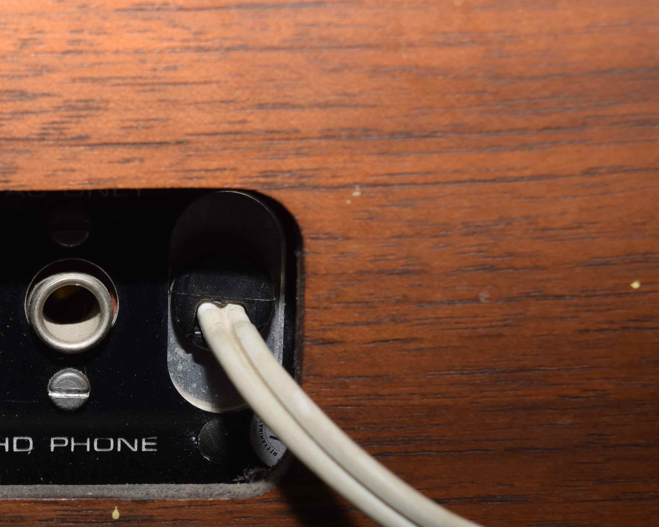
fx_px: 2458
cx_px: -123
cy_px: 389
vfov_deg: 12.2
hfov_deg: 14.8
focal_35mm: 126
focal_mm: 36
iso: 100
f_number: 8
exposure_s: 1/60
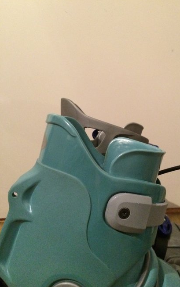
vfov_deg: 61.2
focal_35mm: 31
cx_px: 108
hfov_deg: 40.4
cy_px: 144
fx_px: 243
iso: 640
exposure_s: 1/17
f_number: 2.2
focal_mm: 4.15
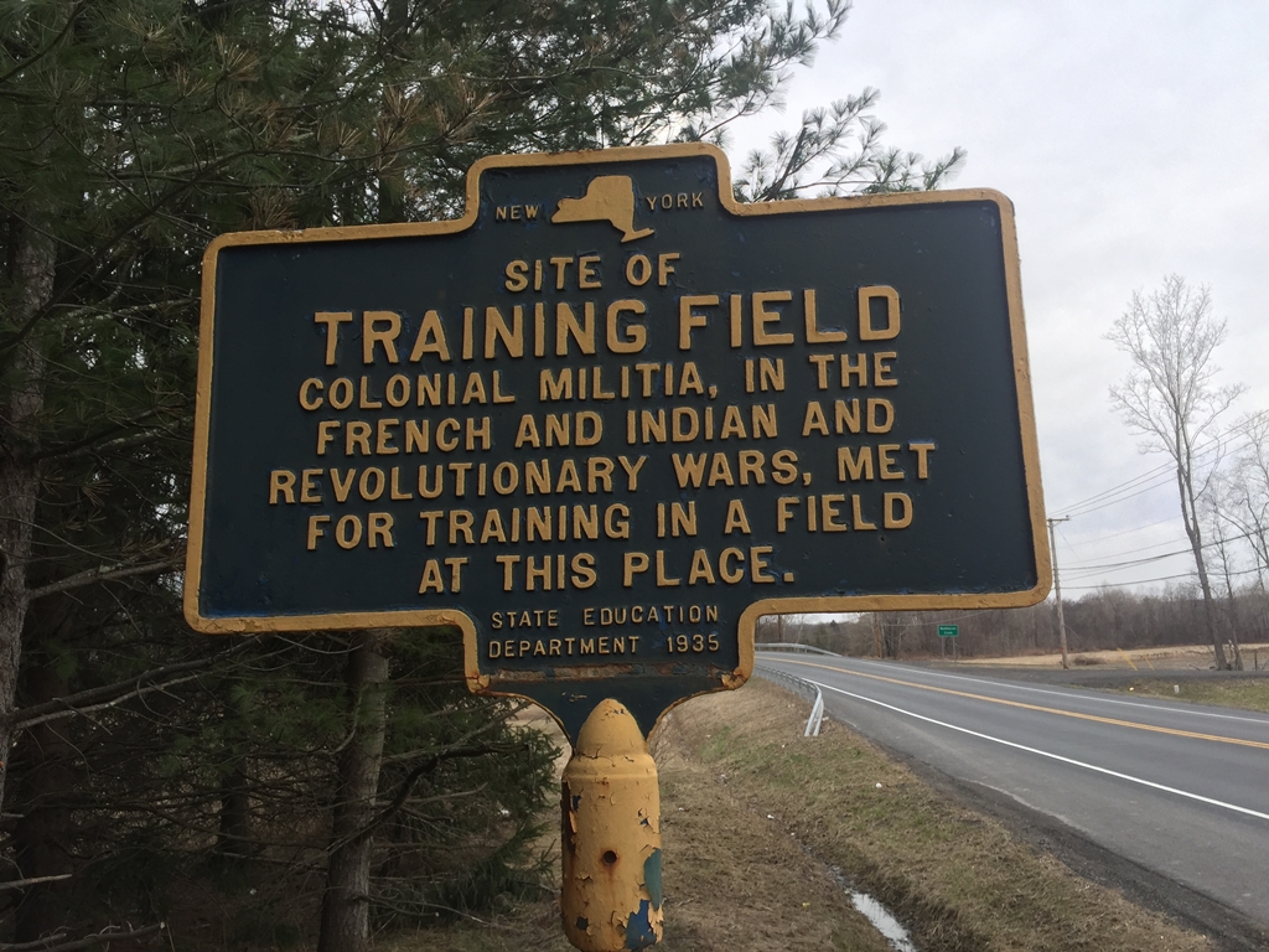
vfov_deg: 48.2
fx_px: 1063
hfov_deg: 61.7
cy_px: 476
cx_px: 634
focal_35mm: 29
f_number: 2.2
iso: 32
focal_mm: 4.15
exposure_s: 1/439
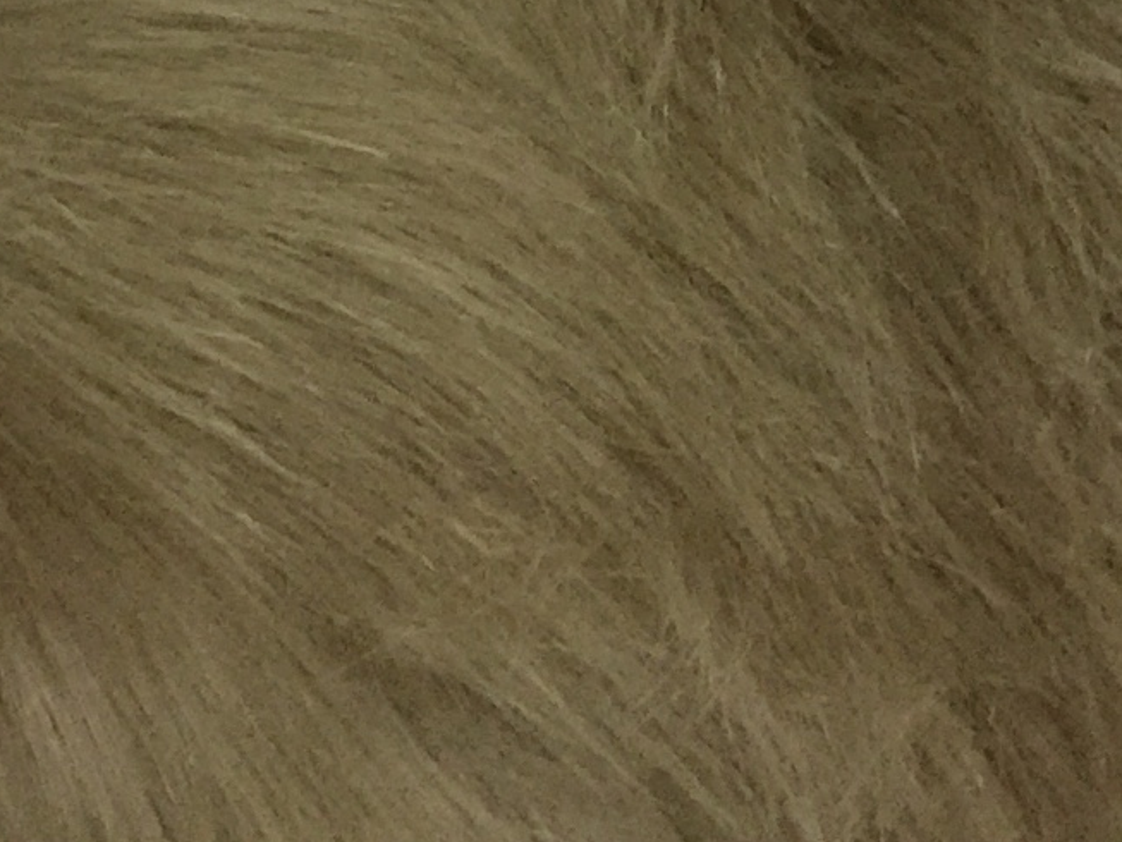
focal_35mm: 145
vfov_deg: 9.1
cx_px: 306
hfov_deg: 13.6
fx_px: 4701
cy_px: -1258
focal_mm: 4.15
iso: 160
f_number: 2.2
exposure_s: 1/17
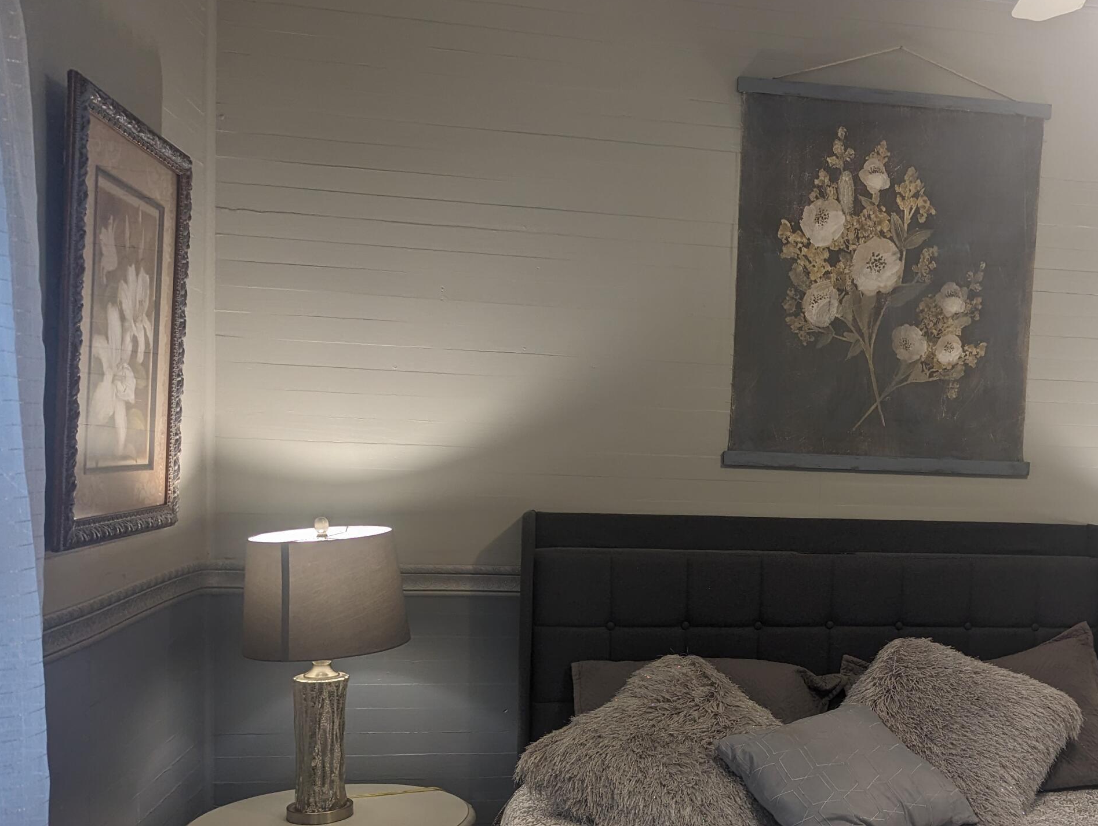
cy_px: 517
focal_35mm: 38
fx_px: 1207
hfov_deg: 47.3
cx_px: 811
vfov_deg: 37.6
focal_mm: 6.81
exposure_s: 1/120
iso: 188
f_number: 1.85
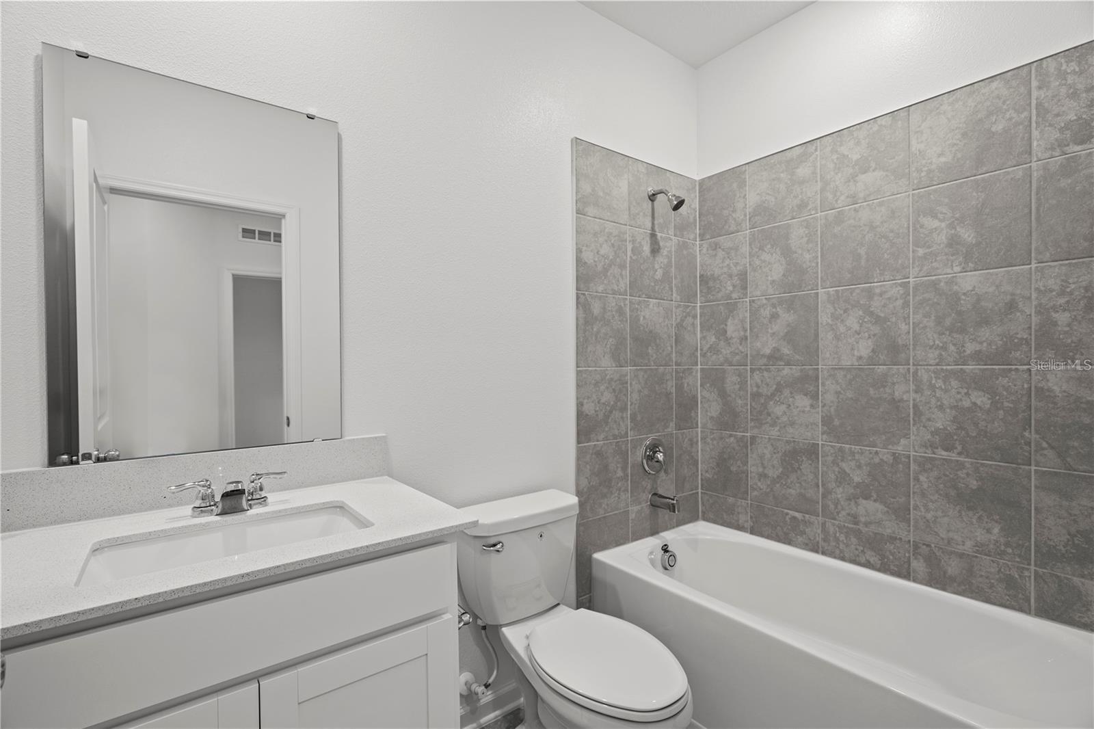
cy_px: 364
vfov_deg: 73.7
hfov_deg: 96.7
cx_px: 547
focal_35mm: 16
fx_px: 486
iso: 320
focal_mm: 16
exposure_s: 1/4
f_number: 7.1
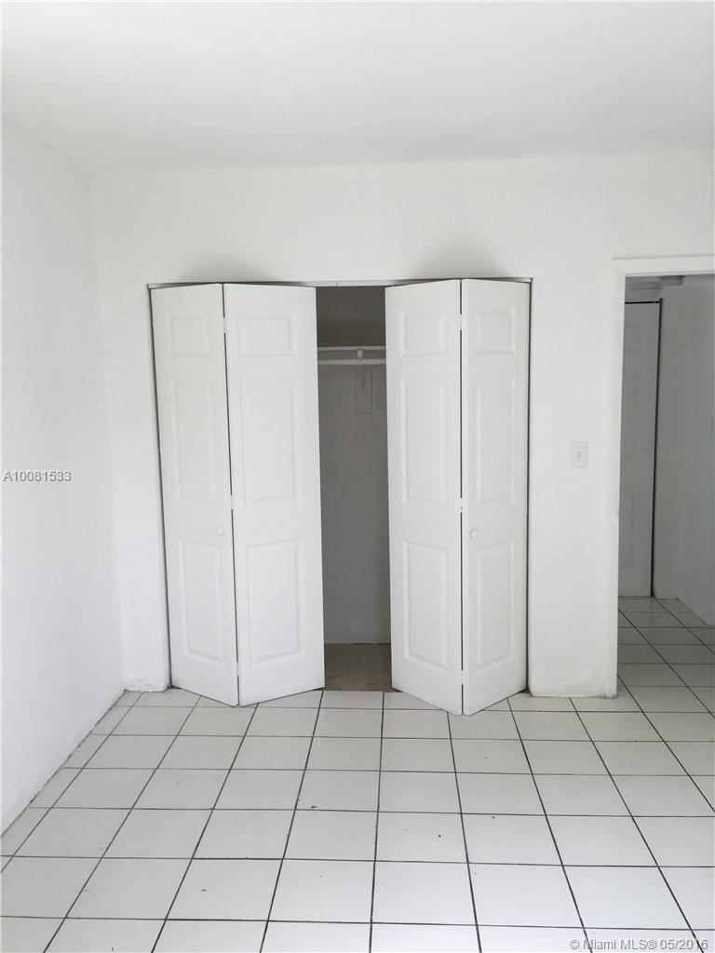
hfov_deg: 48.2
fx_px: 799
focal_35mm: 29
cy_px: 476
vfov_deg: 61.7
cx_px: 358
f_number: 2.2
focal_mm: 4.15
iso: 40
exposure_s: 1/120
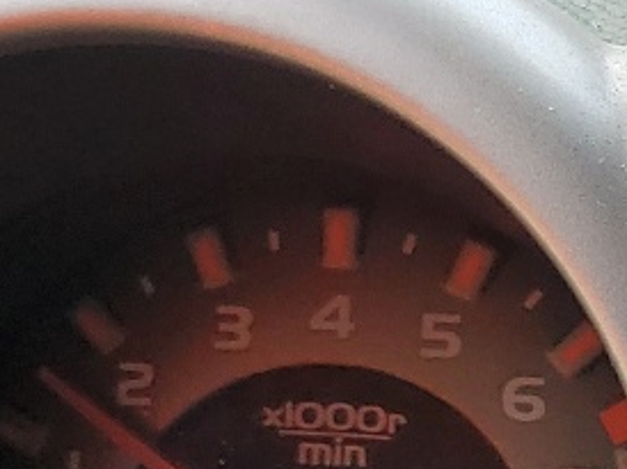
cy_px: 423
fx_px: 2751
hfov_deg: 11.3
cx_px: 1389
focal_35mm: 152
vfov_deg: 9.7
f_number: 1.5
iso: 50
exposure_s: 1/357
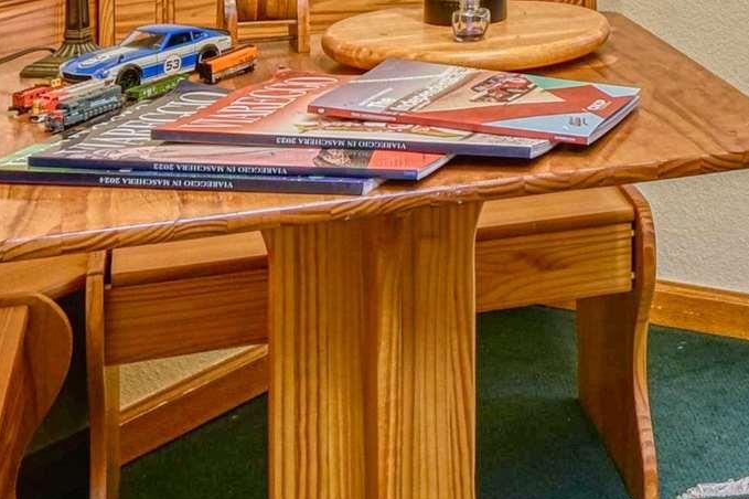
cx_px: 951
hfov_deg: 21.6
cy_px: -265
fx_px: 1788
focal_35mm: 86
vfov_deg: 14.7
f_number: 11
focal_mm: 19
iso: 400
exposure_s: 1/6
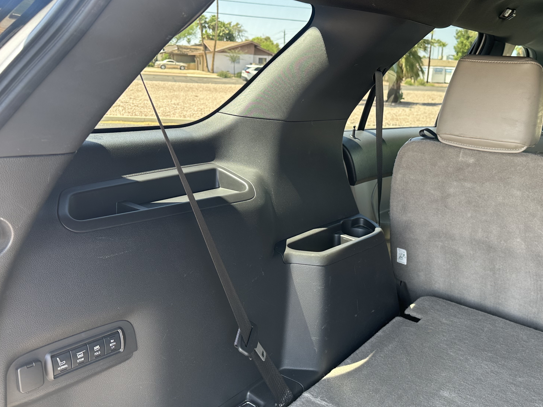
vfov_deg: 42.9
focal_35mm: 33
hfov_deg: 55.2
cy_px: 208
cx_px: 310
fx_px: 518
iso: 80
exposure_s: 1/140
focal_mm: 6.86
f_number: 1.78
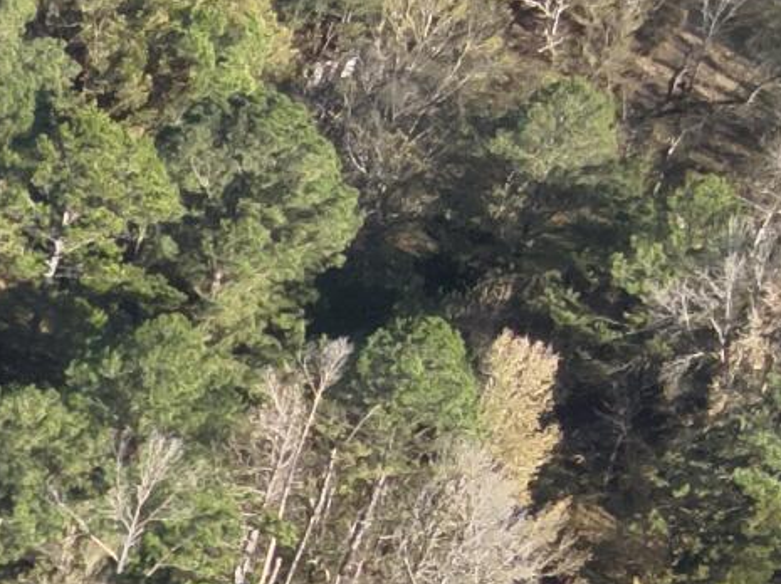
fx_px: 3494
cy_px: 1200
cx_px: -1423
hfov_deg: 10.1
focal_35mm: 155
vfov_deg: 9.0
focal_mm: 4.4
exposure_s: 1/350
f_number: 2.8
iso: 100
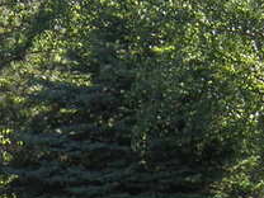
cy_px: 329
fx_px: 2052
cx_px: -42
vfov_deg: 5.5
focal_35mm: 269
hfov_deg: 7.3
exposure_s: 1/90
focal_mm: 11.7
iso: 50
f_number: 4.2
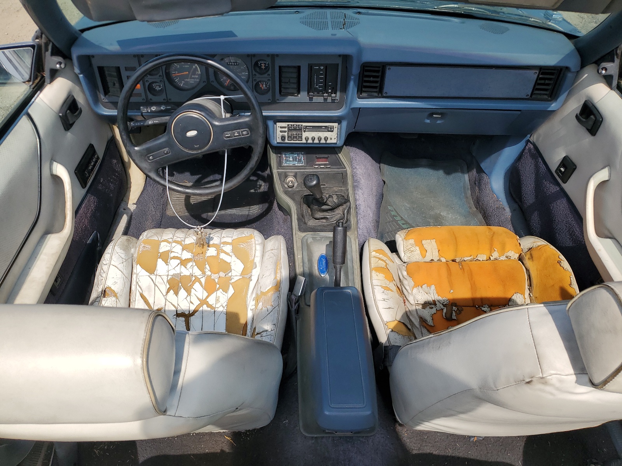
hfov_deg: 67.3
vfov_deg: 53.1
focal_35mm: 26
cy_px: 233
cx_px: 311
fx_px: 467
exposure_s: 1/2500
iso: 50
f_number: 1.5
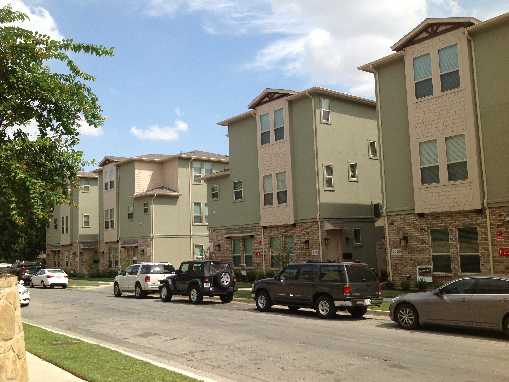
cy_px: 190
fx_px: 529
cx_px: 253
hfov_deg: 51.4
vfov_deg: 39.7
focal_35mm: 36
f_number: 2.4
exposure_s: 1/1681
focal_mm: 4.28
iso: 50
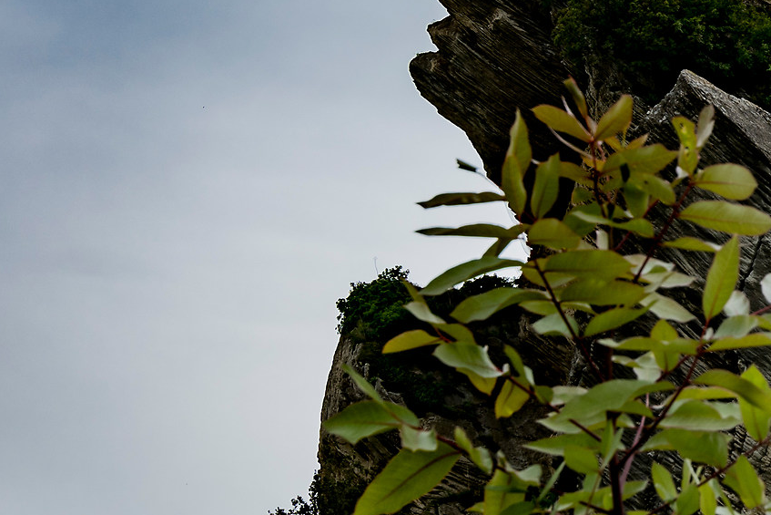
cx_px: 924
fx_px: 1821
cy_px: 157
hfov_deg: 22.1
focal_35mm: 85
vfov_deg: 16.0
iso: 100
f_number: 9
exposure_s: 1/60
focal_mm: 20
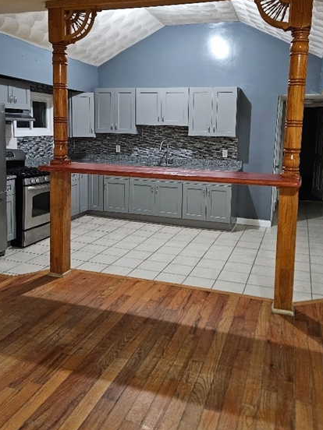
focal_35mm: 32
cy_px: 178
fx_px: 398
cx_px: 172
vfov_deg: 56.5
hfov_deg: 44.1
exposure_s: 1/42
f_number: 1.8
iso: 1000
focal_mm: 5.4
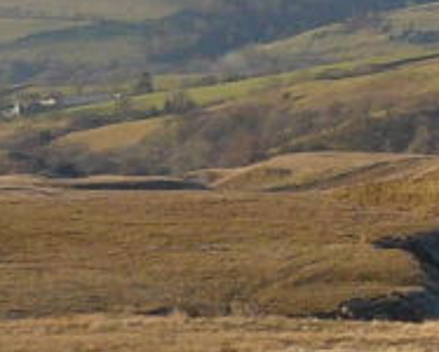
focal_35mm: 270
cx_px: 1009
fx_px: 3512
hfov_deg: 6.8
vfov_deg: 5.7
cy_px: 63
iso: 100
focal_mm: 6
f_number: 5.6
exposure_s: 1/250
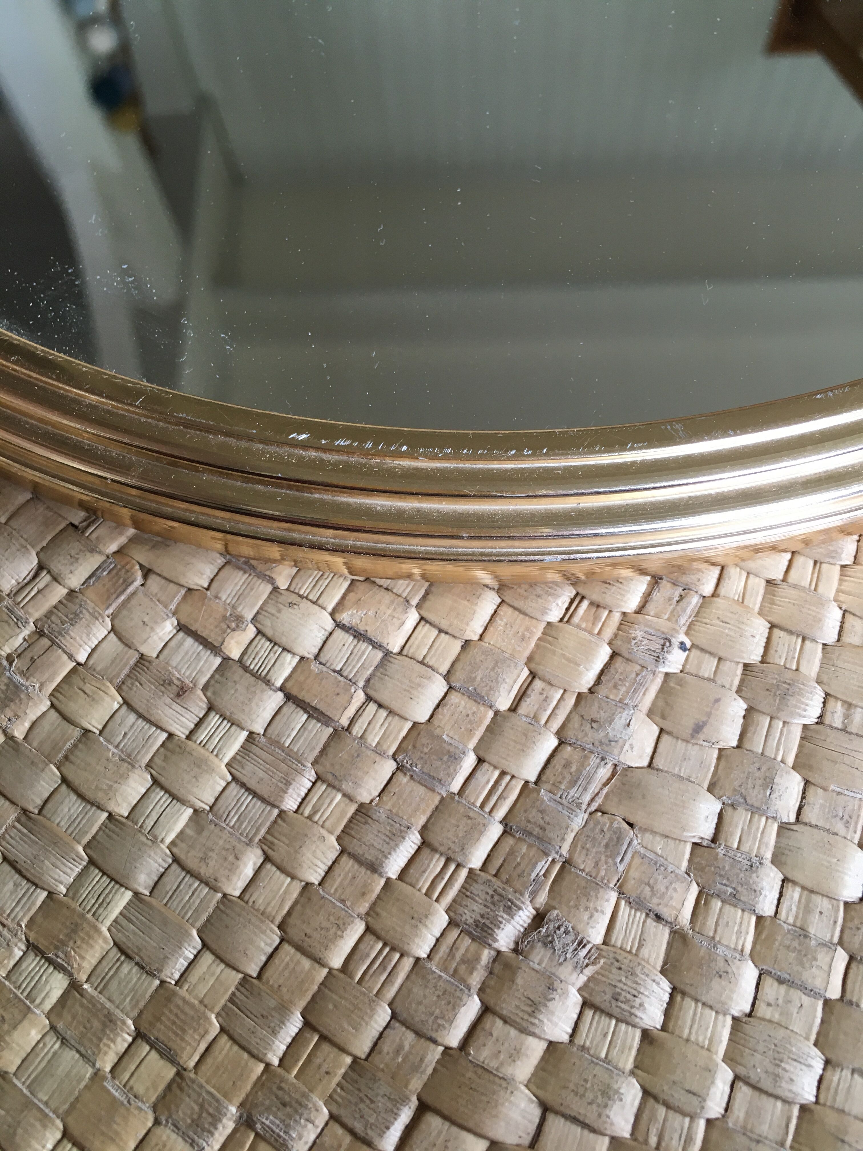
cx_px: 432
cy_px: 576
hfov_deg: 48.2
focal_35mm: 29
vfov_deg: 61.7
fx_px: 964
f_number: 2.2
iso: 80
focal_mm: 4.15
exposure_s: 1/33
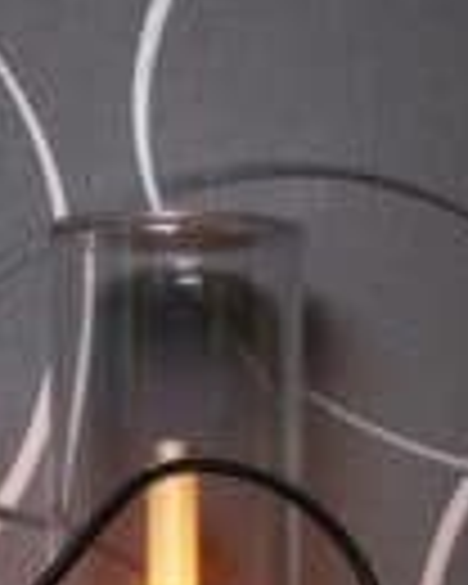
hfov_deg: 14.8
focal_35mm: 104
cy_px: 544
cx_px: 144
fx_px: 1801
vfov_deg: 18.1
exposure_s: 1/38
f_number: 8
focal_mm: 24.9
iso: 800
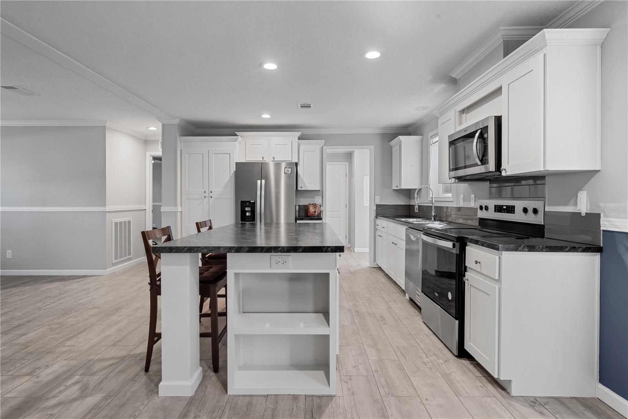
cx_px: 314
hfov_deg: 90.0
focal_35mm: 18
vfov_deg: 67.4
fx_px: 314
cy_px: 210
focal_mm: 18
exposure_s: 1/2.5
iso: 250
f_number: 10
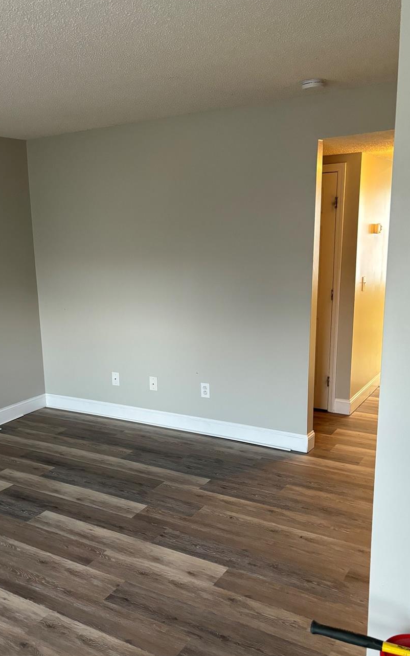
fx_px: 590
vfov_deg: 58.0
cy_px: 369
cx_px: 134
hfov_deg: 37.9
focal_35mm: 33
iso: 320
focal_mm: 5.96
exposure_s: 1/60
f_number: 1.6
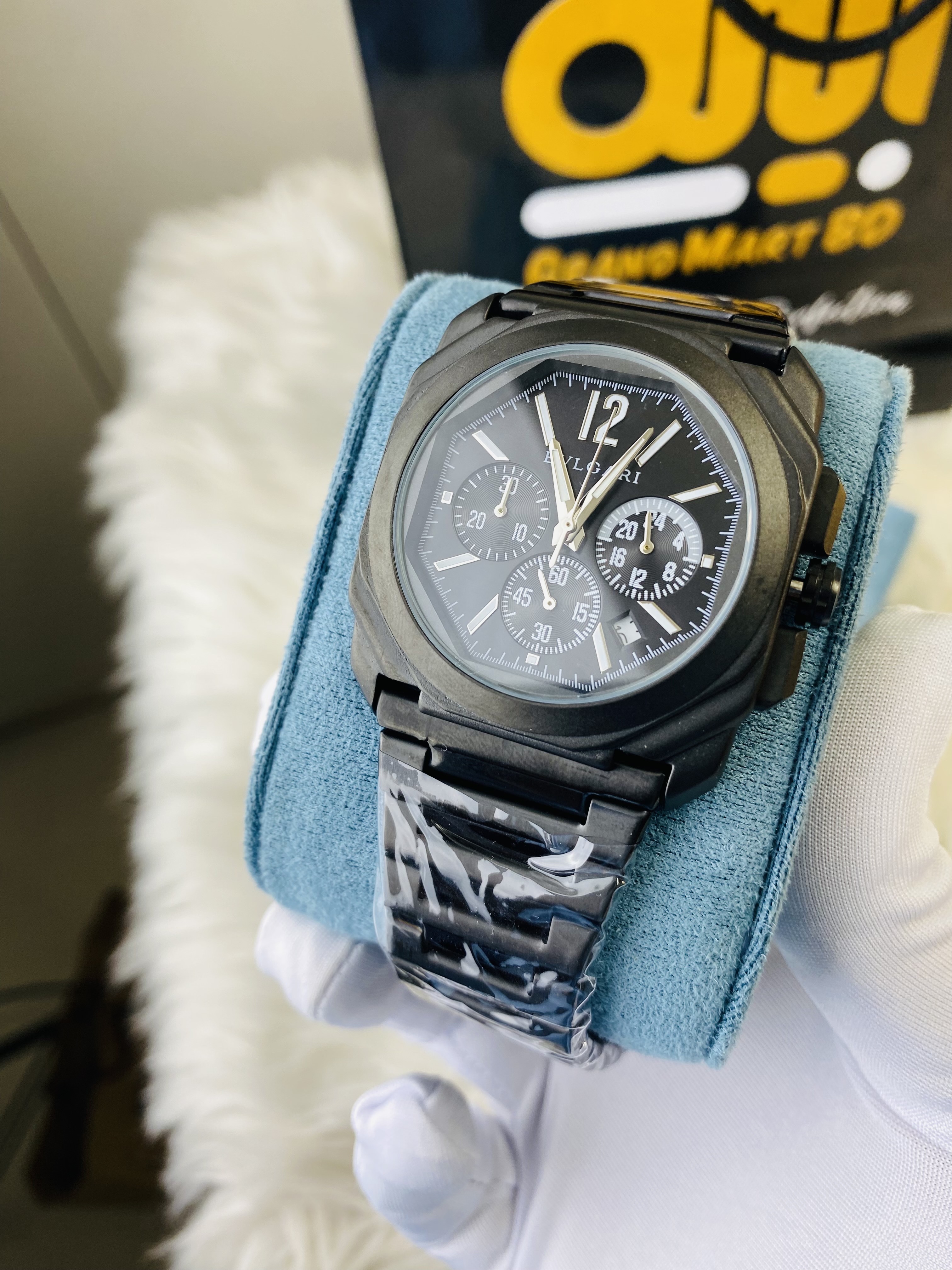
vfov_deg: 69.4
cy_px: 635
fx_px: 917
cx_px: 476
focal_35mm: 25
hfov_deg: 54.9
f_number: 1.8
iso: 40
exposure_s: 1/100
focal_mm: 4.25
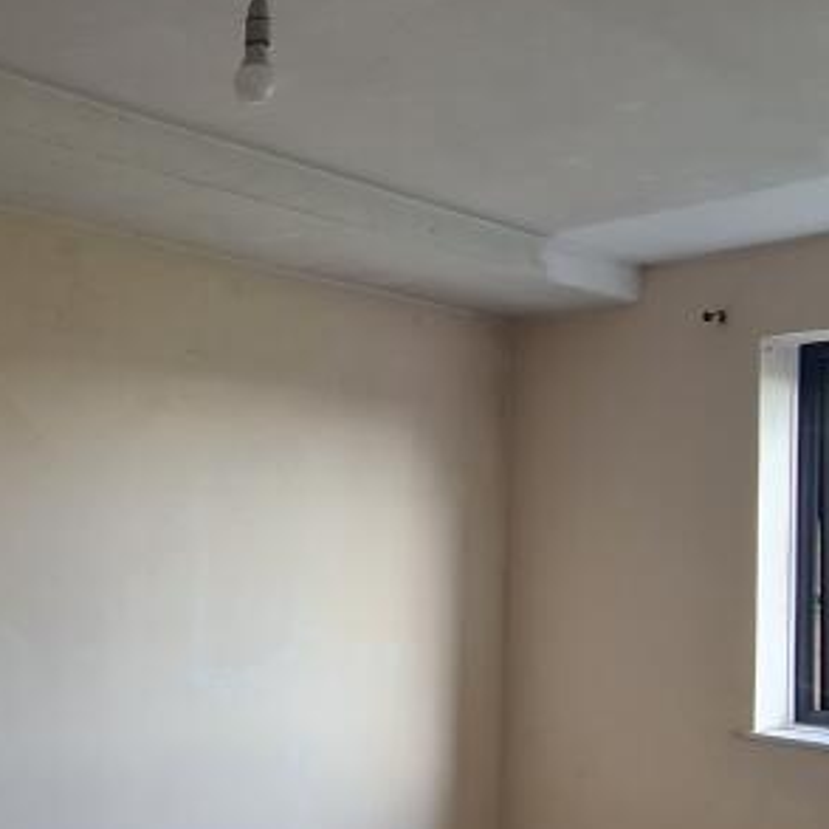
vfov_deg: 41.6
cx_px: 28
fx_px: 1084
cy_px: 508
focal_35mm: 40
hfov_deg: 38.0
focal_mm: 2.2
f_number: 2.2
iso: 80
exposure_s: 1/50
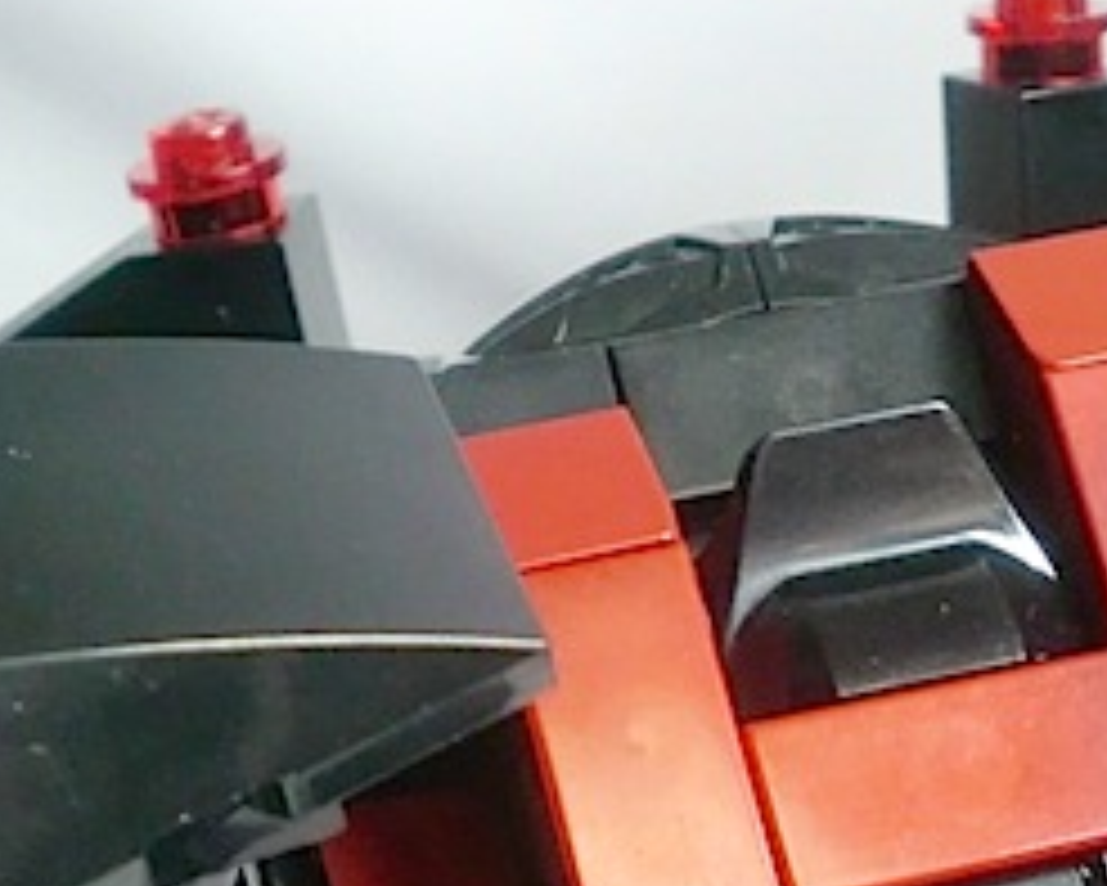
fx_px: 3540
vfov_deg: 13.6
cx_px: 972
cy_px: 1219
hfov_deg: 17.5
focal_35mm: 108
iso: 400
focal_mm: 5.58
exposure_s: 1/100
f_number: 2.8
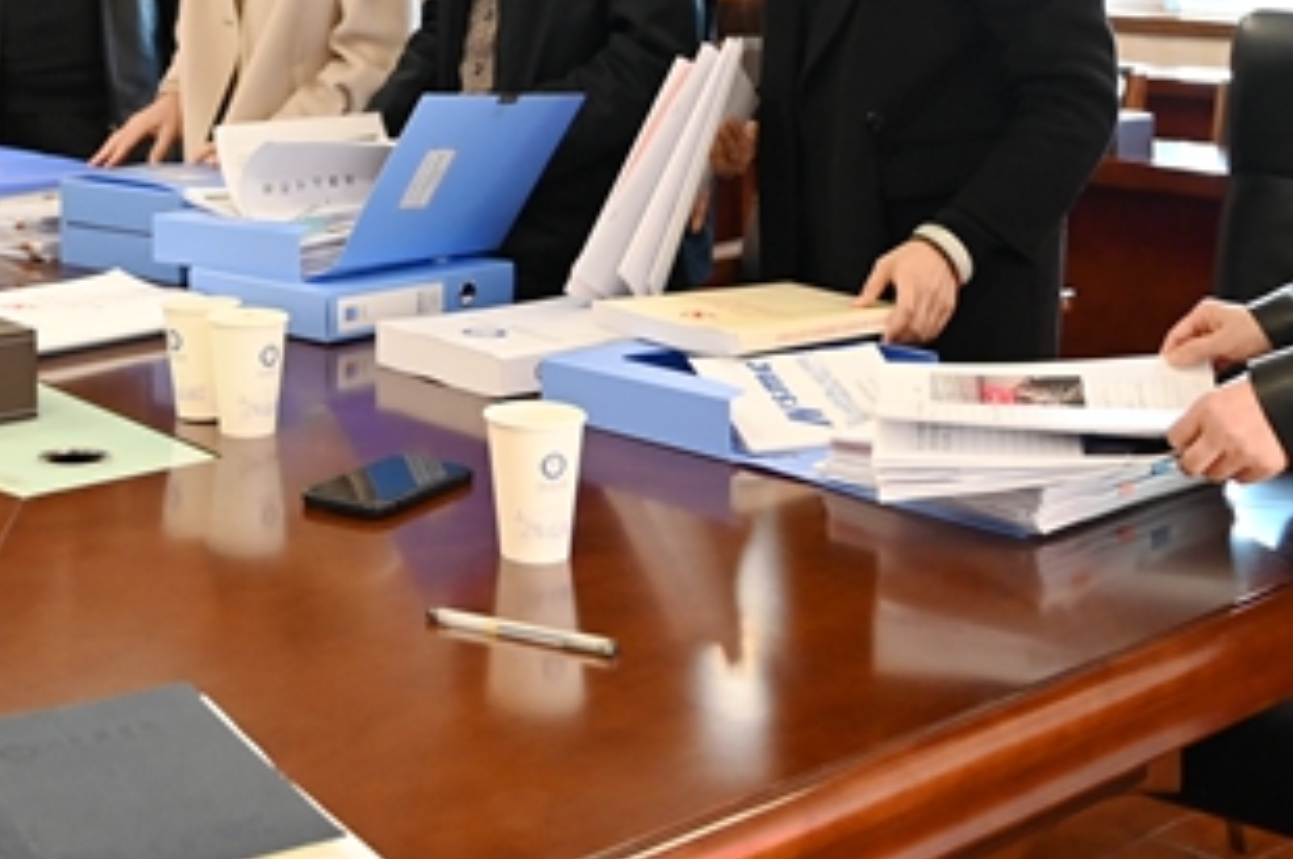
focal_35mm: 62
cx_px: 267
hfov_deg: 31.6
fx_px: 2224
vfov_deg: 20.5
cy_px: -158
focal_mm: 24
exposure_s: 1/160
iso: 2500
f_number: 4
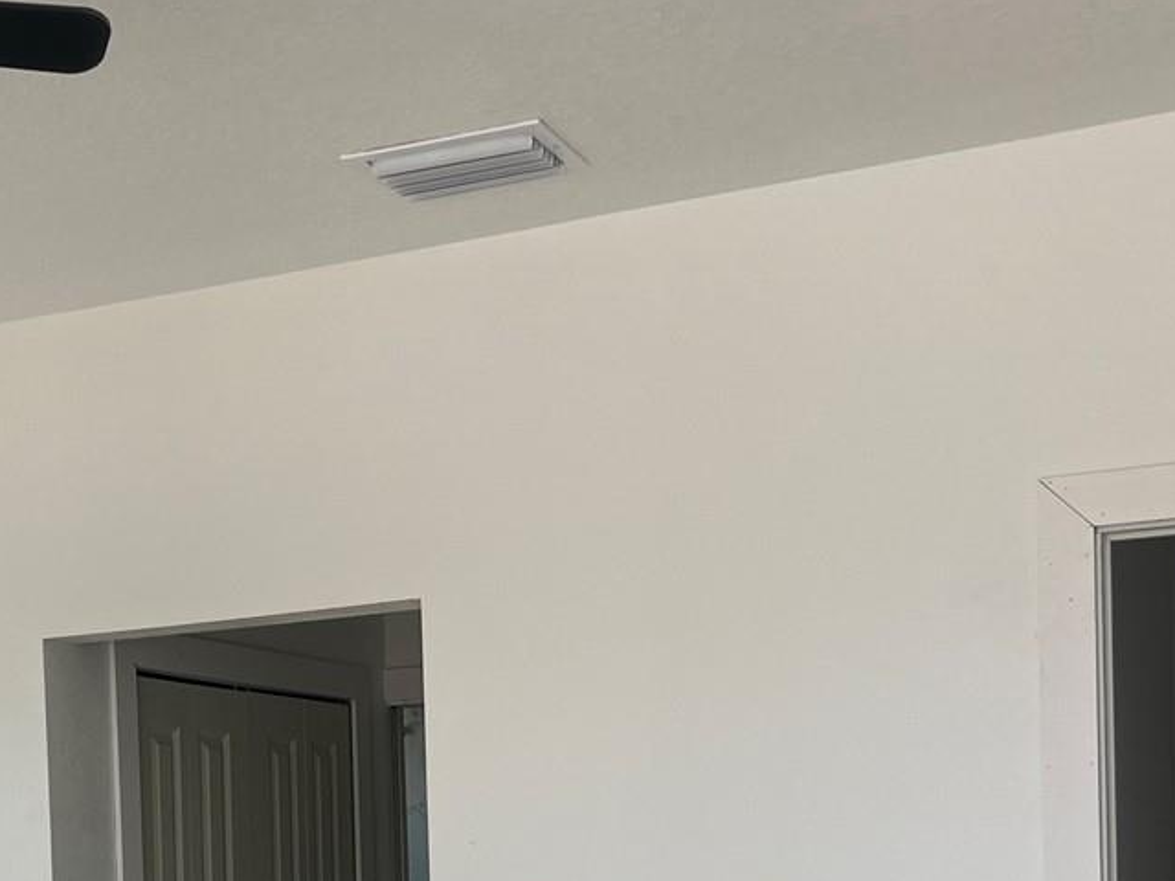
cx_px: 259
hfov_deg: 29.2
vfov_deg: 21.5
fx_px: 2206
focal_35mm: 65
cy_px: 947
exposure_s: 1/263
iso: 40
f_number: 1.5
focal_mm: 5.7
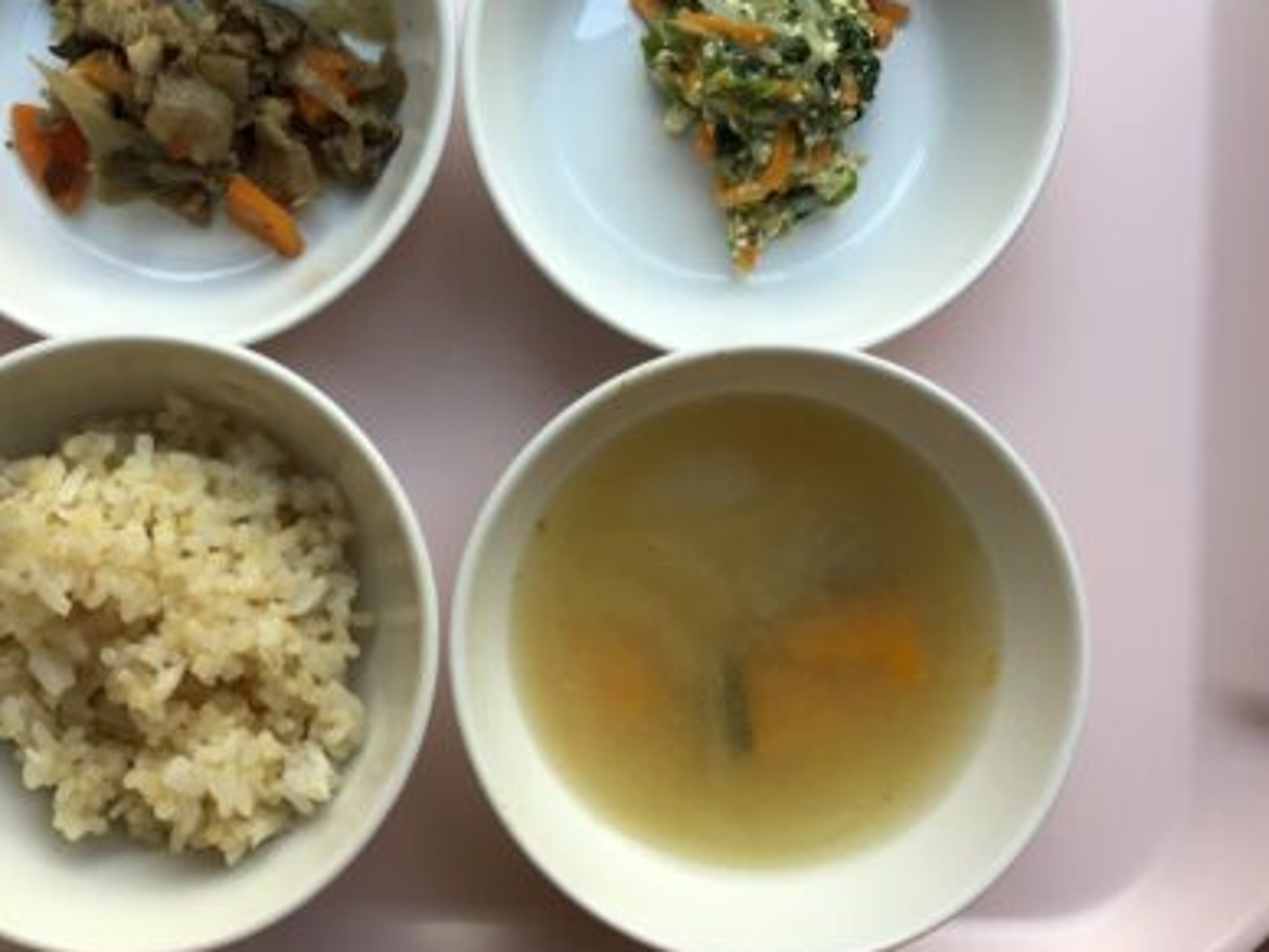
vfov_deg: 35.8
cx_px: 497
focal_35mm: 40
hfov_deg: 46.5
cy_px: 371
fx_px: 1466
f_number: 2.4
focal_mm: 3.3
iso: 25
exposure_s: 1/60
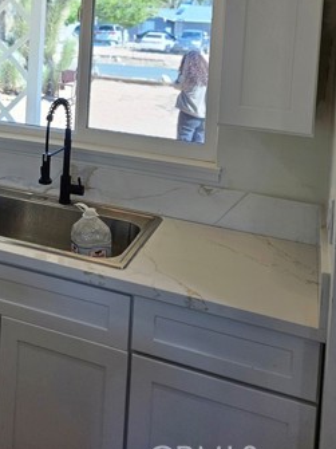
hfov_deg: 31.8
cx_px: 59
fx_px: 570
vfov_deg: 39.9
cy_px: 48
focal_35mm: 44
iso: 25
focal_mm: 5.4
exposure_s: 1/146
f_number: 1.8
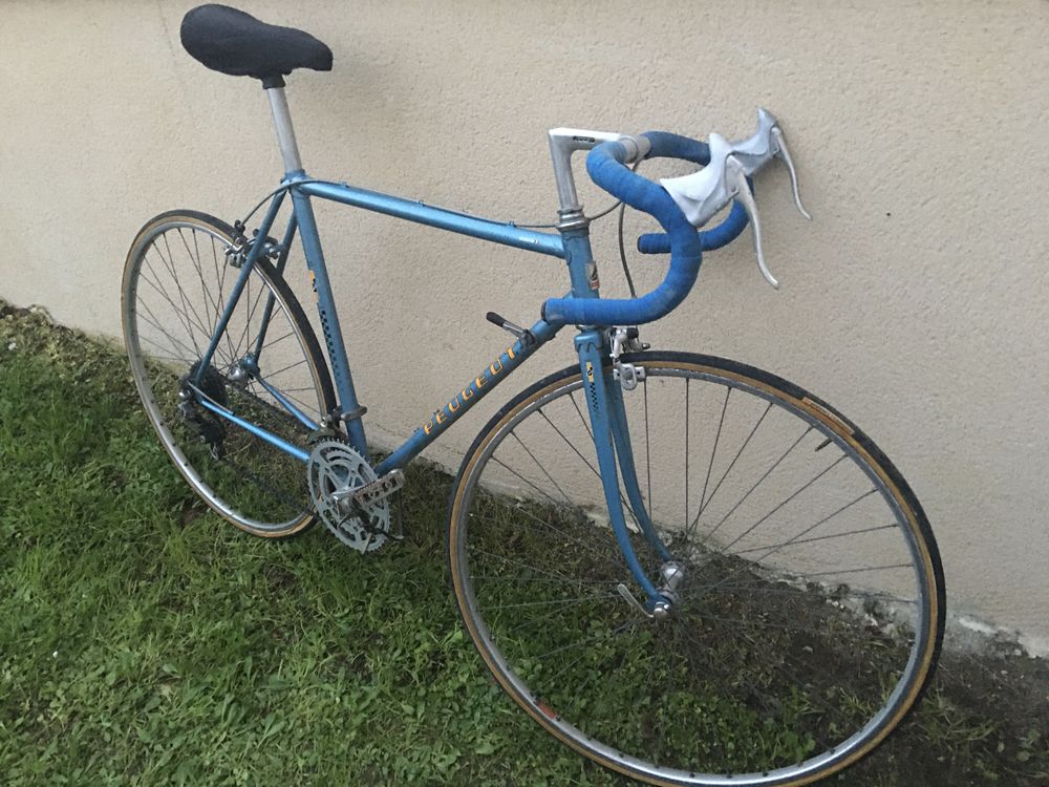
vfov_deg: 48.2
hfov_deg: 61.7
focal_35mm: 29
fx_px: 879
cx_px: 524
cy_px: 394
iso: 125
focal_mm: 4.15
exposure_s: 1/4
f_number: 2.2
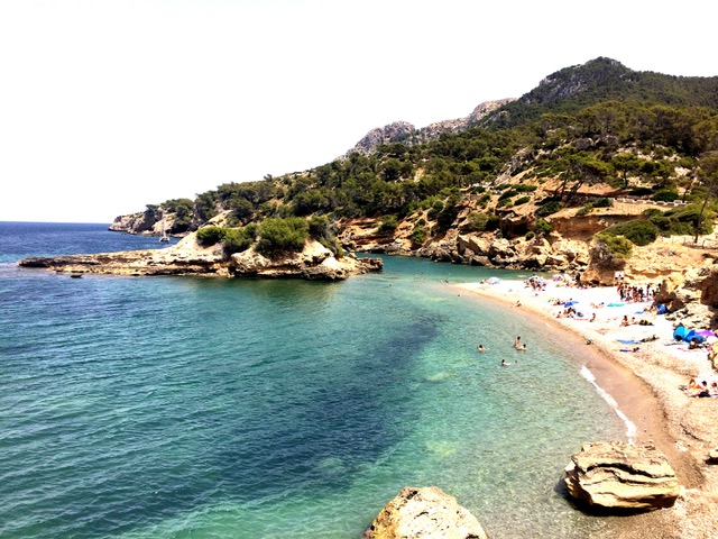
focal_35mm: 29
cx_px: 359
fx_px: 602
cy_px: 270
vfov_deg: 48.2
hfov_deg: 61.7
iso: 32
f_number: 2.2
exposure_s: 1/2564
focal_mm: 4.15
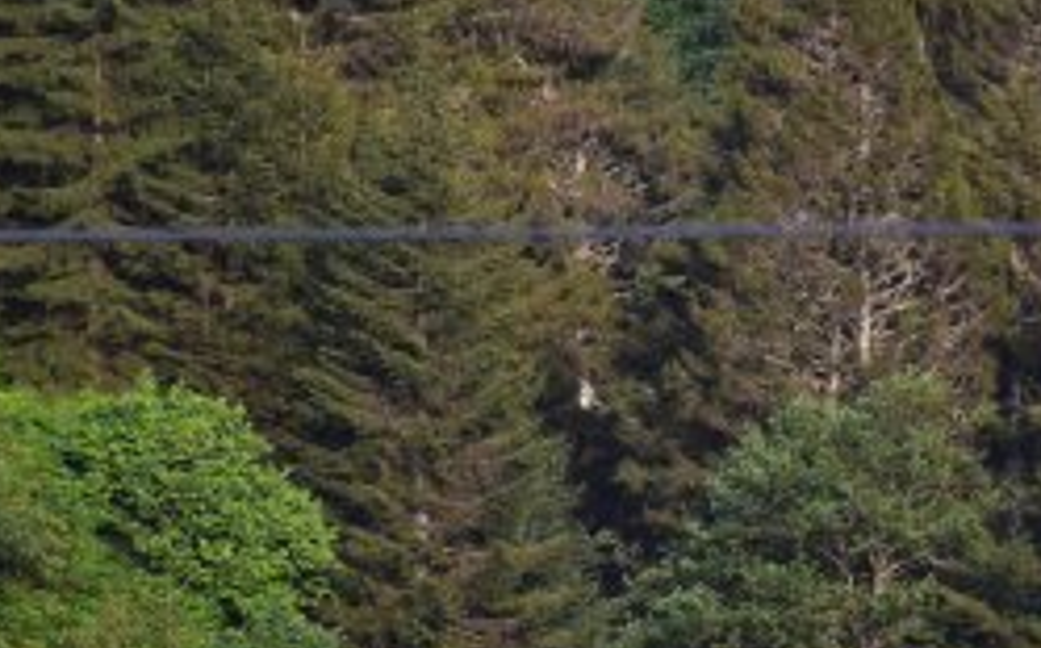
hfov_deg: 4.0
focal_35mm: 527
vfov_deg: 2.5
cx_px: 589
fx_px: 14934
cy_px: 293
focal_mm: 140
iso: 1600
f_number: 5.6
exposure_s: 1/2000
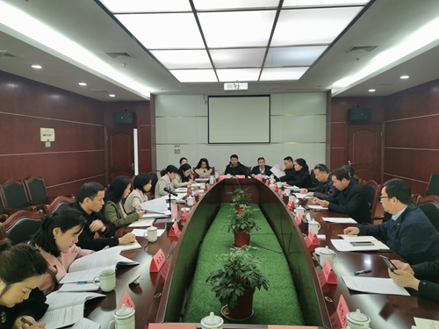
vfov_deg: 51.4
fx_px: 342
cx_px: 220
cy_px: 164
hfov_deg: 65.3
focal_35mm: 27
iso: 160
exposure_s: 1/50
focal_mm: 5.58
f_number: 1.8
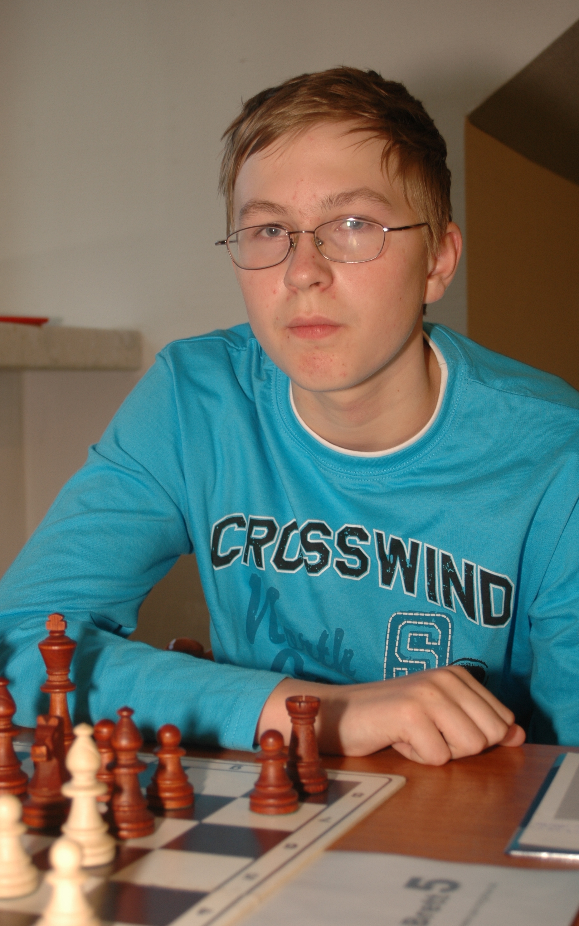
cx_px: 279
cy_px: 460
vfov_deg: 31.5
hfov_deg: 20.0
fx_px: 1641
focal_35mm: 65
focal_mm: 42
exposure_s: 1/60
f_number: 5.3
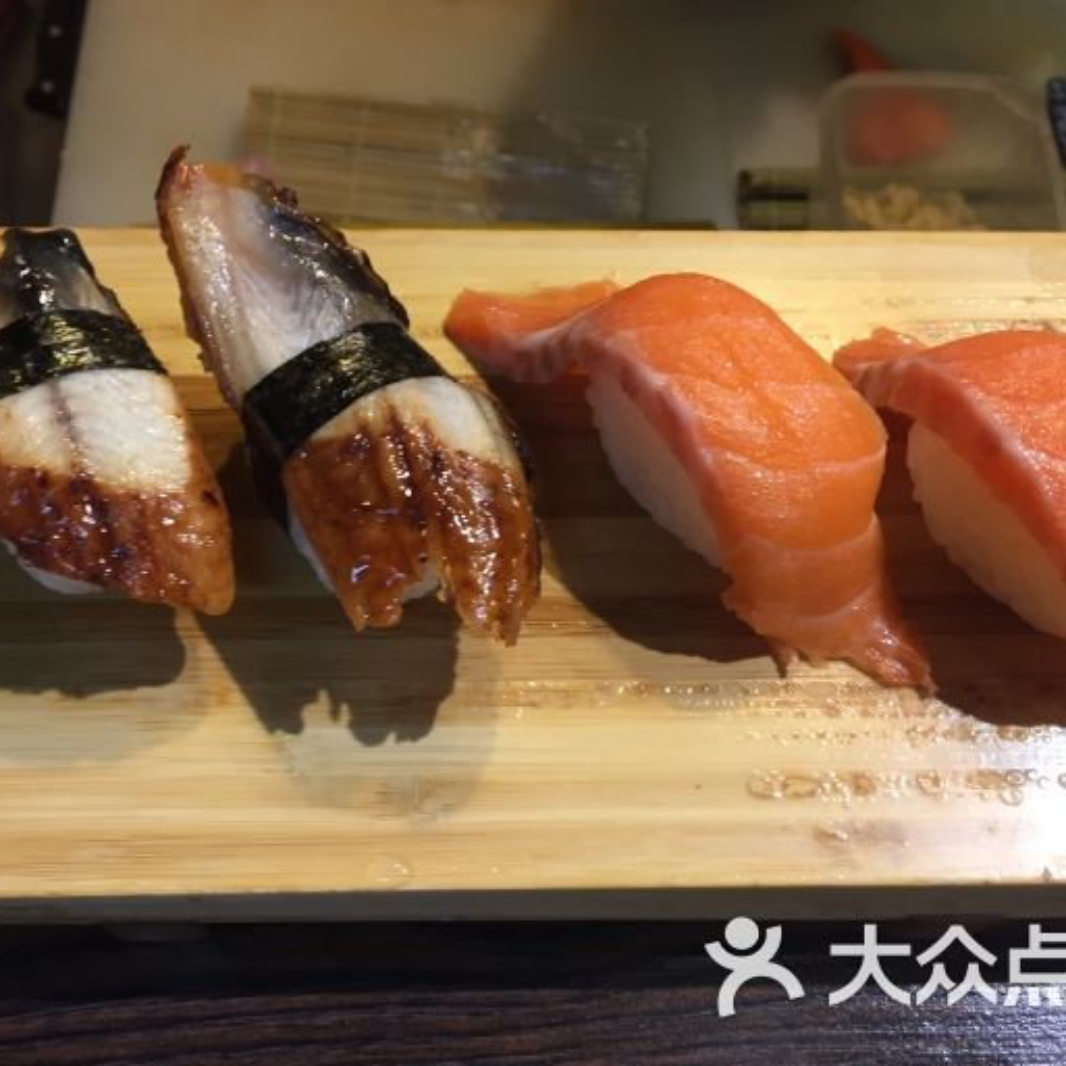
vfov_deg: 47.2
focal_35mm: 35
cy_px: 529
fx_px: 1219
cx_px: 499
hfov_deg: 47.2
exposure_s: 1/33
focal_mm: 4.15
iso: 125
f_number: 2.2
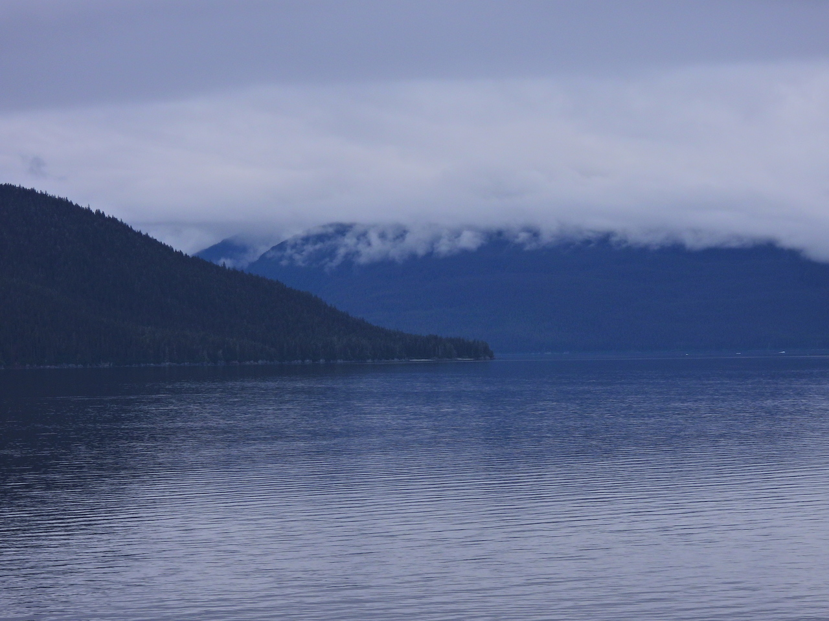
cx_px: 414
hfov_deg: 17.1
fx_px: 2754
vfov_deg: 12.9
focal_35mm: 115
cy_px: 310
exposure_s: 1/1250
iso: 100
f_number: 4
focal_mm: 20.5
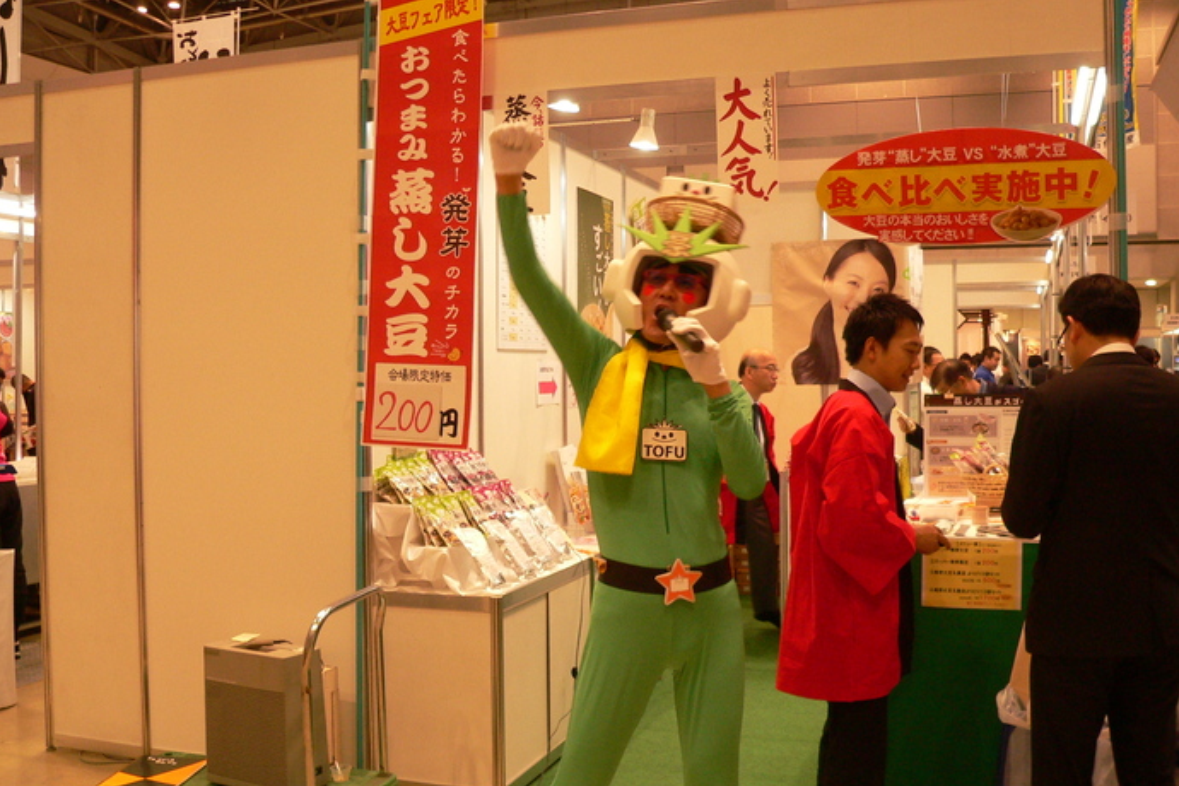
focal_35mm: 38
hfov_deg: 50.7
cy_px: 419
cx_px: 584
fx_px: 1244
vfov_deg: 35.0
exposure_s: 1/40
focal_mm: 6
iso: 200
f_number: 2.8
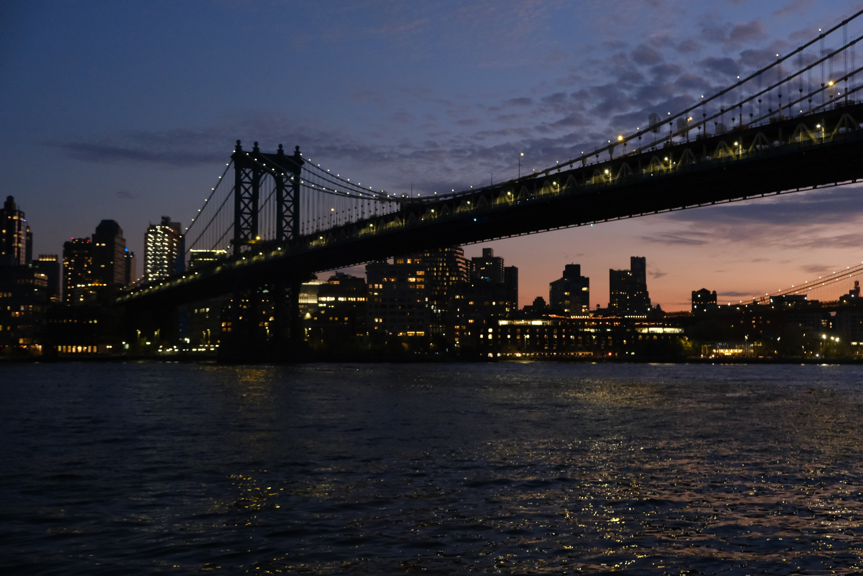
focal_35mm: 43
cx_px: 432
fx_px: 1031
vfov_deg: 31.2
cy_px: 288
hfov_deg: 45.4
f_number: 3.6
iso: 3200
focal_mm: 28.9
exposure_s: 1/60
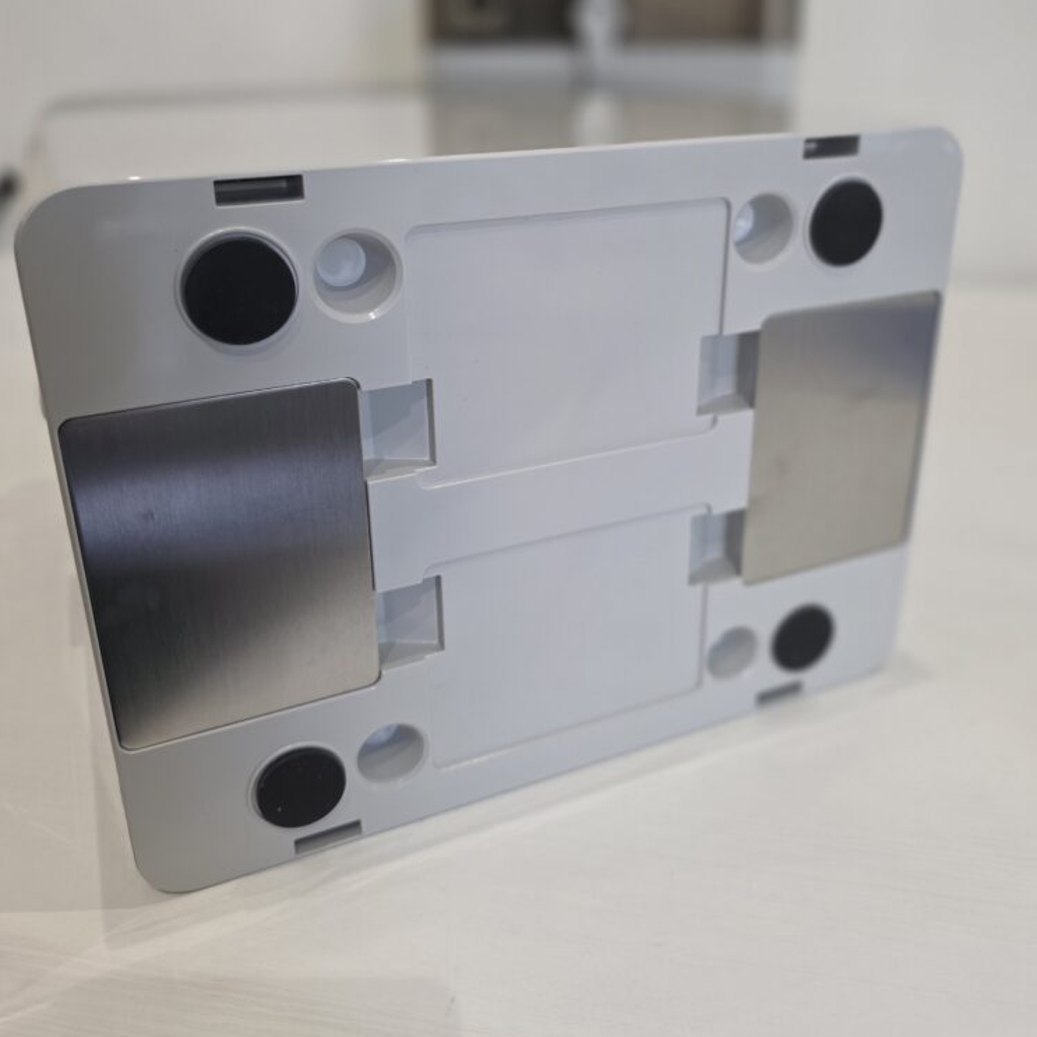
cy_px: 377
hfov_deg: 57.3
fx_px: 949
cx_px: 535
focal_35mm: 28
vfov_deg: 56.5
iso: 200
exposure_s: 1/180
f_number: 1.7
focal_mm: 6.3
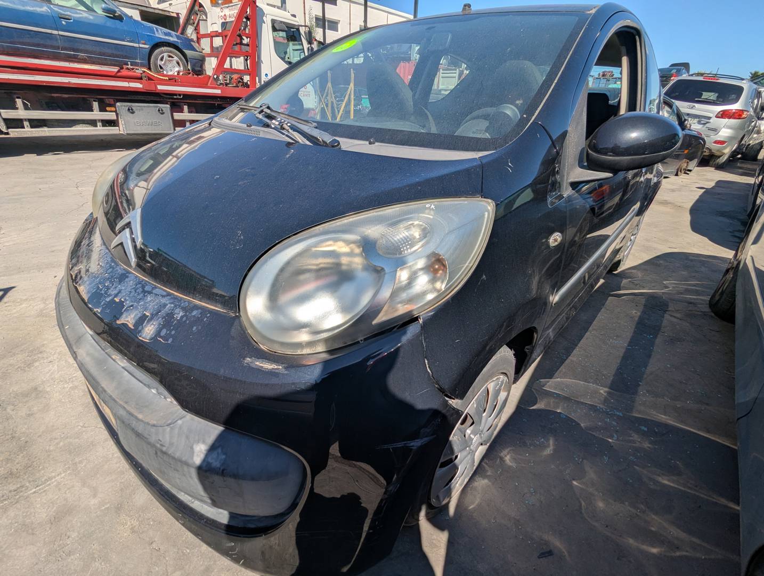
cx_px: 382
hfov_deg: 94.4
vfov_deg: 78.3
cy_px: 288
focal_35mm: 16
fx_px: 354
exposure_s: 1/2445
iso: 47
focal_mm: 2.35
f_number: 2.2
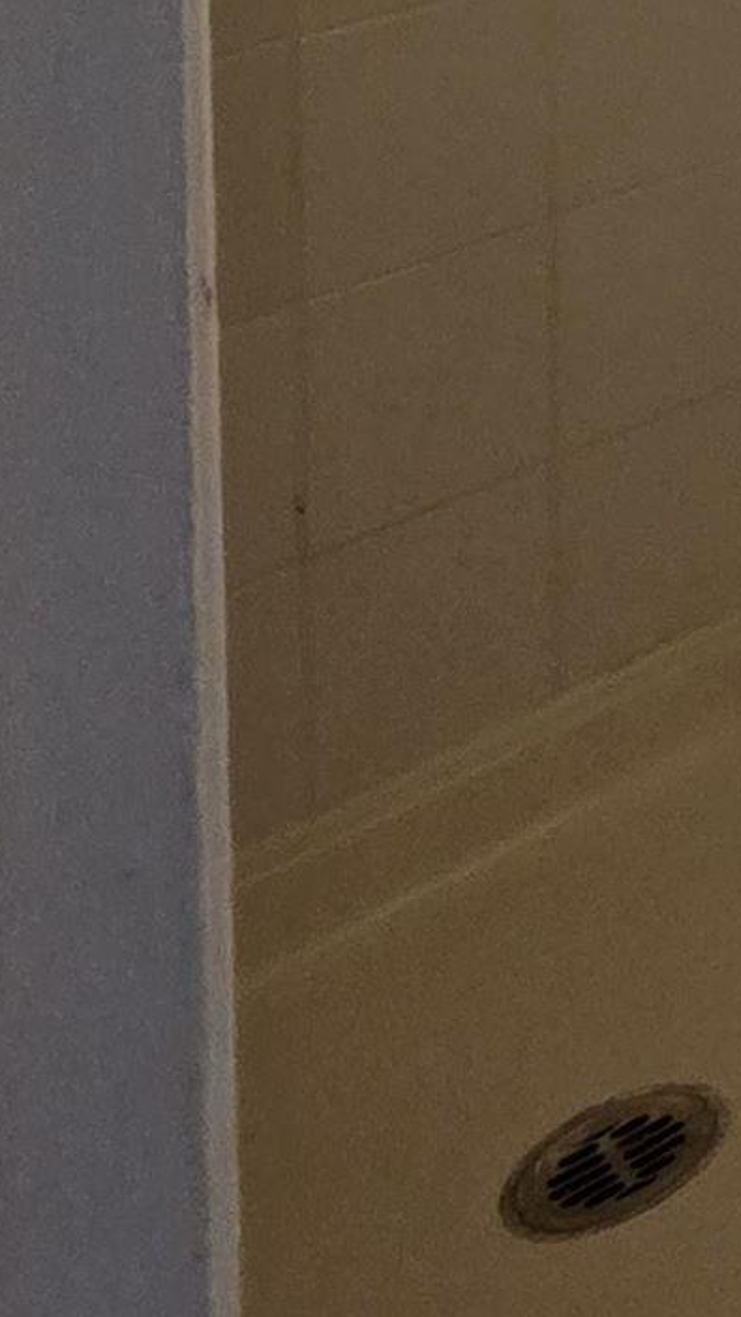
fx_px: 2165
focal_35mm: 62
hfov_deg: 9.8
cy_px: -692
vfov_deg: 25.1
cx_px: 2553
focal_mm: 2.2
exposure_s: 1/120
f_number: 1.9
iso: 200
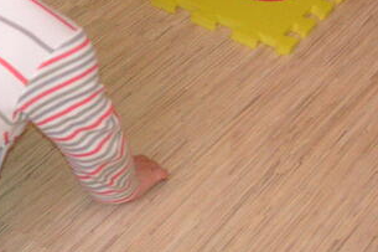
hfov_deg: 19.8
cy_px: 21
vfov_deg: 13.4
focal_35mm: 101
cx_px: 22
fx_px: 1060
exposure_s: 1/45
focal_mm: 6.1
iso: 160
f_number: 2.8
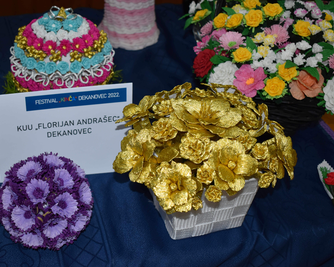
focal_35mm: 55
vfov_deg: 27.6
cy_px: 132
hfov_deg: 34.0
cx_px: 135
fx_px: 544
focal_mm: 32
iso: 640
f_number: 4.5
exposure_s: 1/125
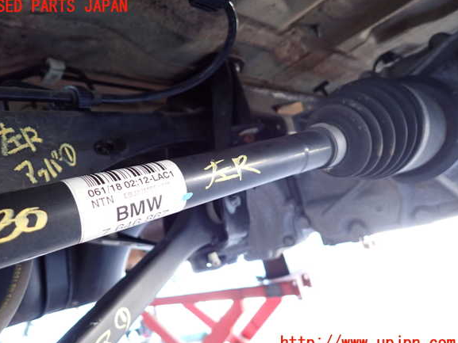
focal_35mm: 26
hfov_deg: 67.3
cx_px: 221
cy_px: 175
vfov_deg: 53.1
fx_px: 344
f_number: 2
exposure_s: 1/30
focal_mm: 4.5
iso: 320
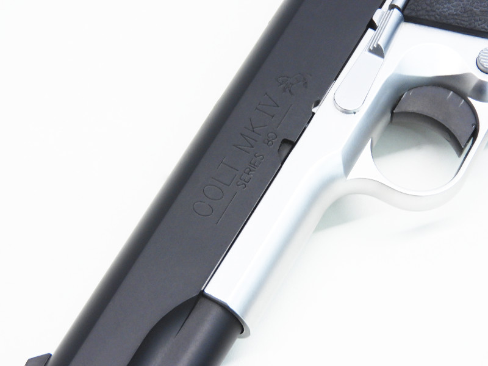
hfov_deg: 18.7
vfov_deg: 14.1
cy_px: 183
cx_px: 244
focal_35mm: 105
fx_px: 1480
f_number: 5.3
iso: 200
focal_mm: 18.8
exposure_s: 1/40
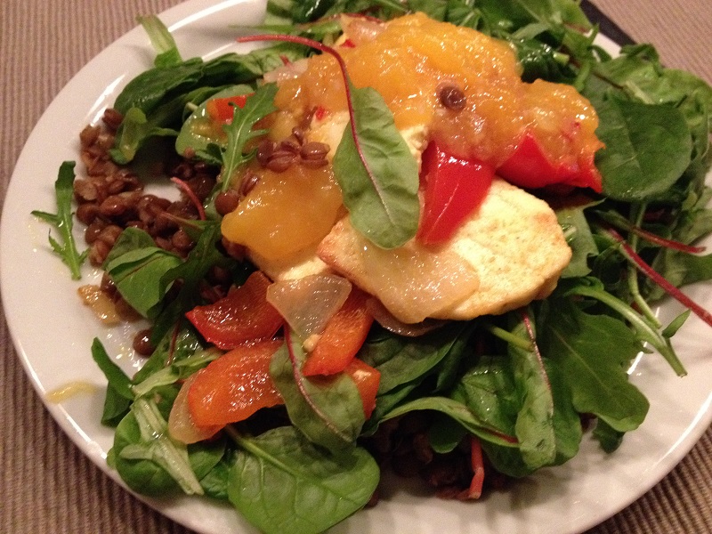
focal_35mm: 35
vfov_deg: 40.7
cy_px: 267
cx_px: 356
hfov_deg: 52.6
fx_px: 720
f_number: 2.4
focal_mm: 4.28
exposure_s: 1/15
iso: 500
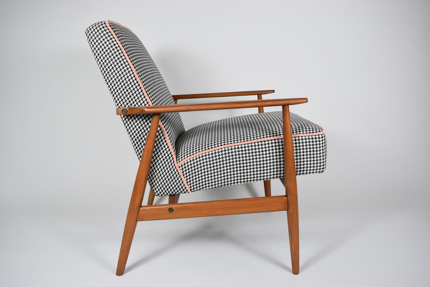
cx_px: 215
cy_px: 144
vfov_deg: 48.0
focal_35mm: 27
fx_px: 323
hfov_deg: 67.3
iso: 800
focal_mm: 18
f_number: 5
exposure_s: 1/125
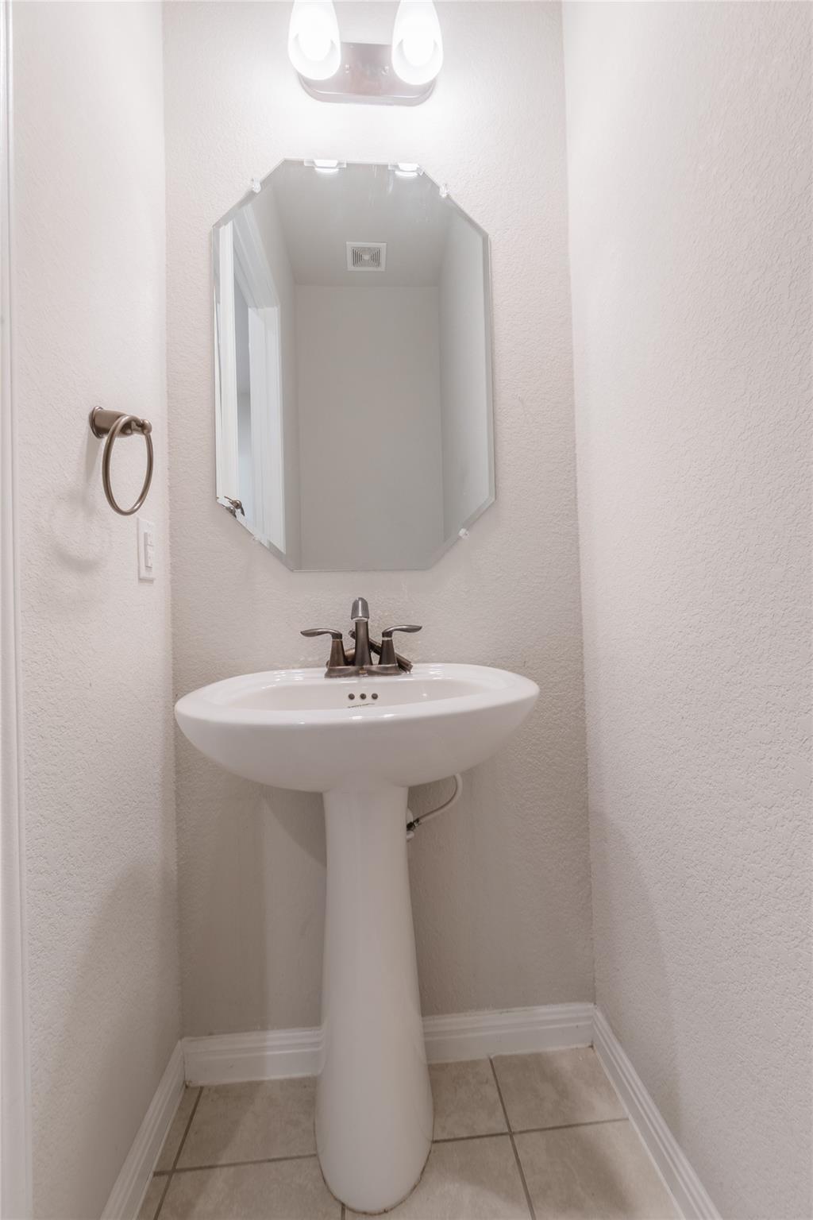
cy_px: 610
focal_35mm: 15
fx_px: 508
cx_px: 406
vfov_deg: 100.4
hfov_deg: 77.3
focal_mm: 10
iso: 100
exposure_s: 1/4
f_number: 16
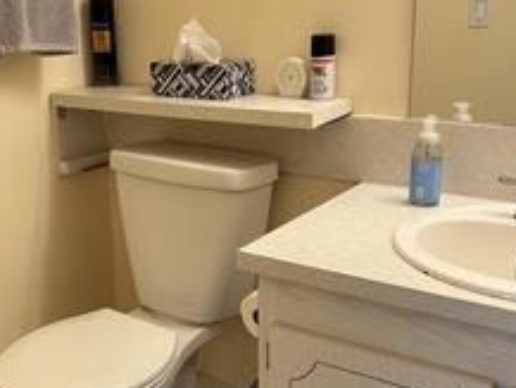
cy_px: 205
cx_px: 183
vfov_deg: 30.3
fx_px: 716
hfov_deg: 39.3
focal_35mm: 48
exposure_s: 1/120
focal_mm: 5.96
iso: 100
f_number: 1.6
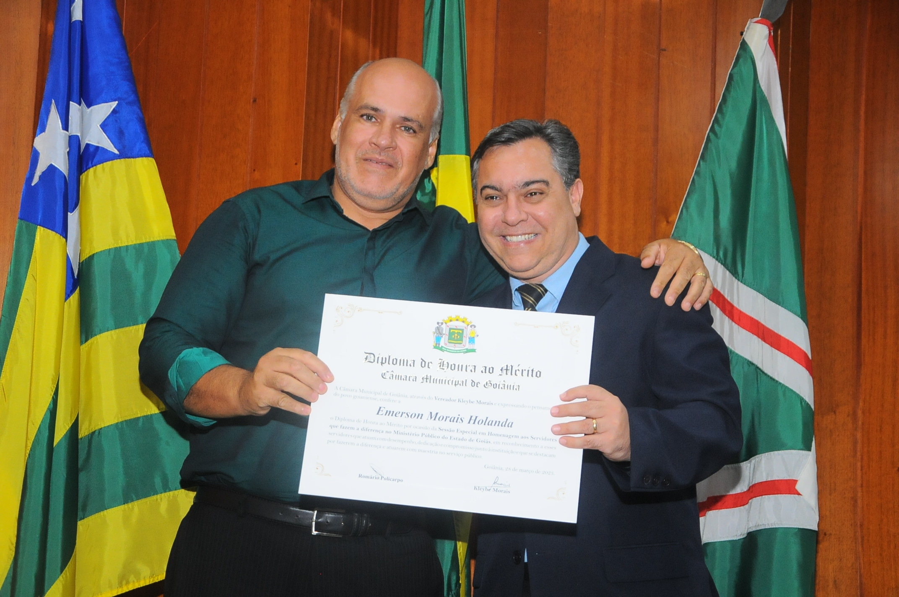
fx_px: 1684
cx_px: 450
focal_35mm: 68
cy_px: 298
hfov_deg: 29.9
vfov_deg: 20.1
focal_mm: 45
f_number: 4.8
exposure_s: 1/125
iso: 1250
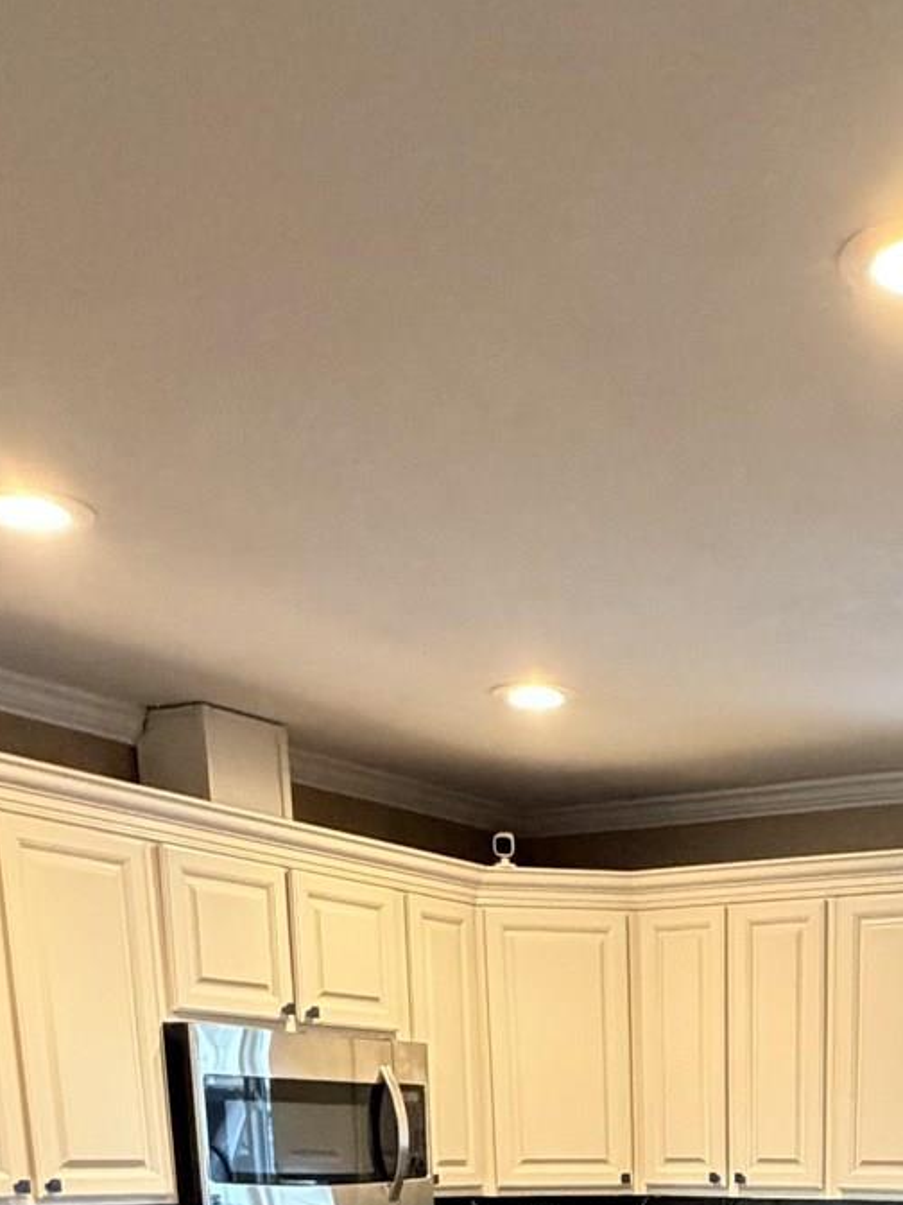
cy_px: 1634
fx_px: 1670
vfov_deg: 30.0
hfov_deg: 29.2
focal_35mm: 48
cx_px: 790
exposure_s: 1/60
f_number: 2.2
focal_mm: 2.22
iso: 800
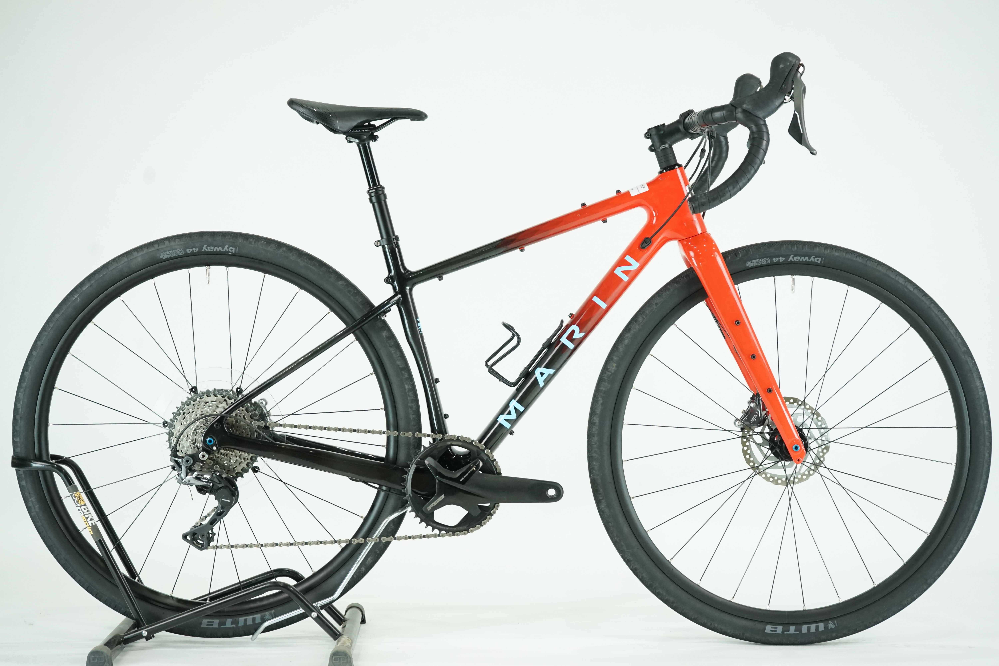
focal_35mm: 61
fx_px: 1693
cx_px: 500
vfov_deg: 22.3
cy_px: 333
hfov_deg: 32.9
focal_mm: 61
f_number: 6.3
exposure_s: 1/200
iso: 2500
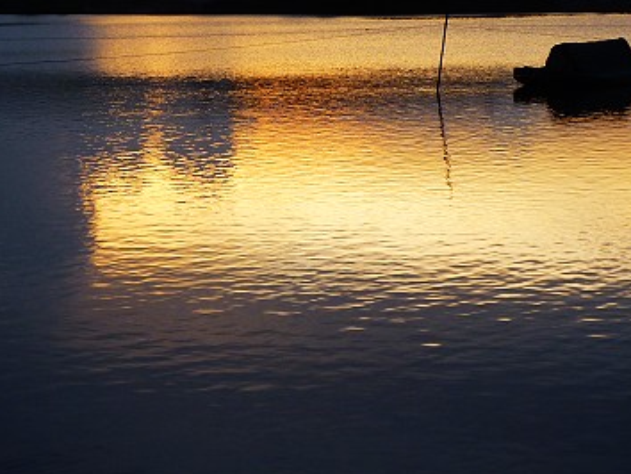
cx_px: 385
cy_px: 187
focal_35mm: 100
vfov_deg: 14.8
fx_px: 1824
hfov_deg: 19.6
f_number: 4.7
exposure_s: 1/50
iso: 125
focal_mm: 10.4
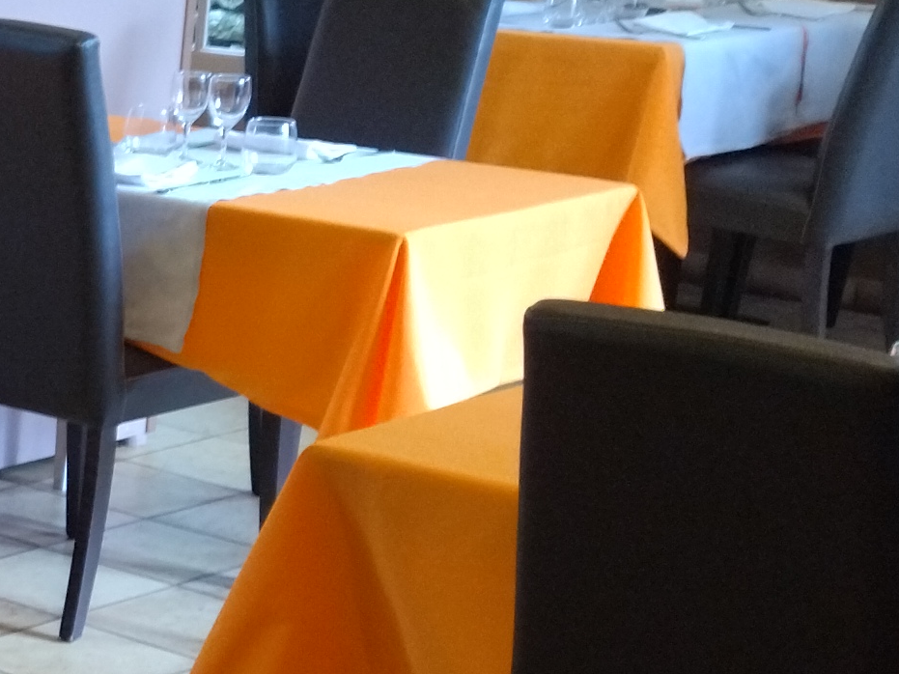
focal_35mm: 116
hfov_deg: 14.8
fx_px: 3012
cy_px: 616
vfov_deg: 12.7
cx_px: -737
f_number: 1.79
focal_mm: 4.74
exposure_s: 1/33
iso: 164
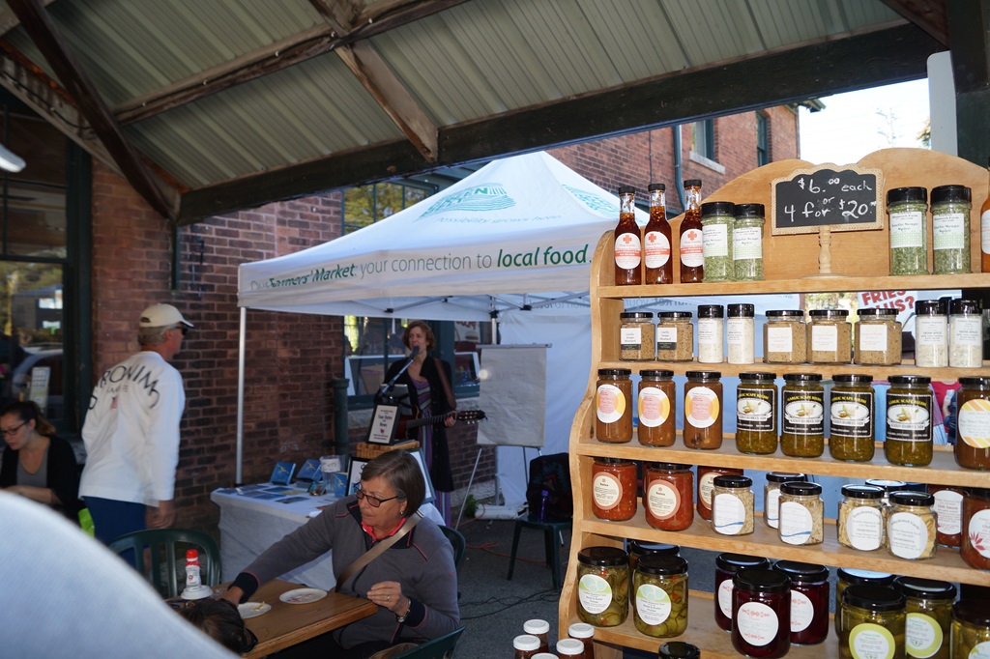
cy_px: 330
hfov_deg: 67.4
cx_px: 495
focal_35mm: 27
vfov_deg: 47.9
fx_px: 742
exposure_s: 1/80
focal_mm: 18
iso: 100
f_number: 4.5
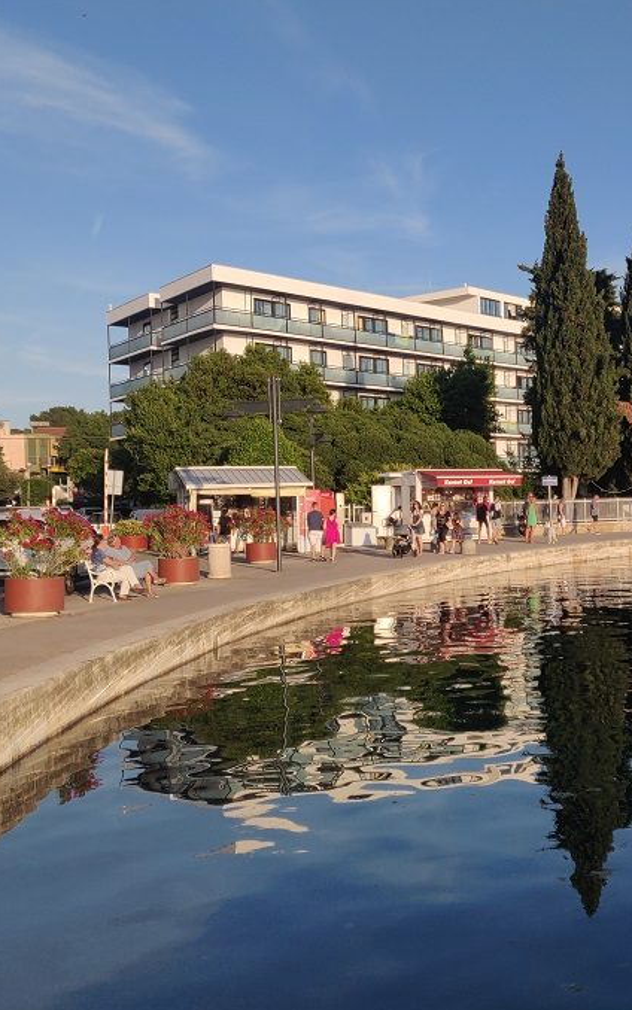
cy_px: 496
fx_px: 1102
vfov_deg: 49.3
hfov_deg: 31.1
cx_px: 517
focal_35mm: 40
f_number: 1.7
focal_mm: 4.25
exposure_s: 1/1456
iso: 100
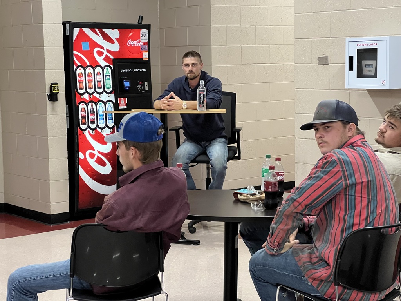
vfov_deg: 19.1
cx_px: 200
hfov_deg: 25.3
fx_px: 892
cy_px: 150
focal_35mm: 77
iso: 800
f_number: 2.8
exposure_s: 1/60
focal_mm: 9
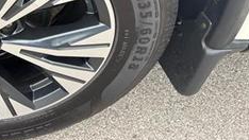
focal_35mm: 61
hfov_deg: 31.4
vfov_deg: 18.8
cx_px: -7
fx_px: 403
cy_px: -21
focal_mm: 5.96
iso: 40
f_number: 1.6
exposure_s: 1/273
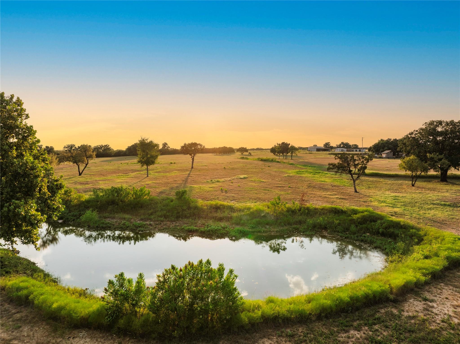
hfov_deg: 71.6
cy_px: 172
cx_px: 230
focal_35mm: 24
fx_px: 319
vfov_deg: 56.8
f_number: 6.3
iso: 100
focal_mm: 12.29
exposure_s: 1/320
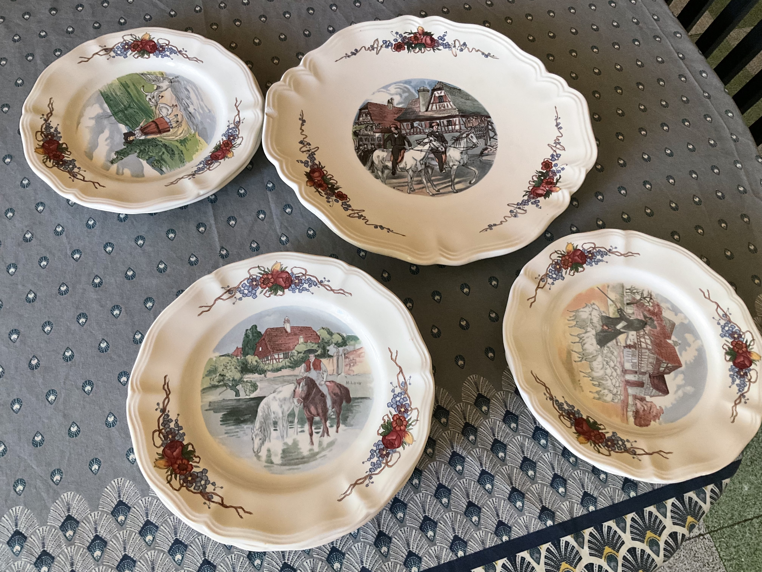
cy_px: 286
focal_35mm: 29
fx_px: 638
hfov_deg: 61.7
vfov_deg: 48.2
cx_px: 381
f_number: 1.8
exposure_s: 1/60
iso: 200
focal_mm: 3
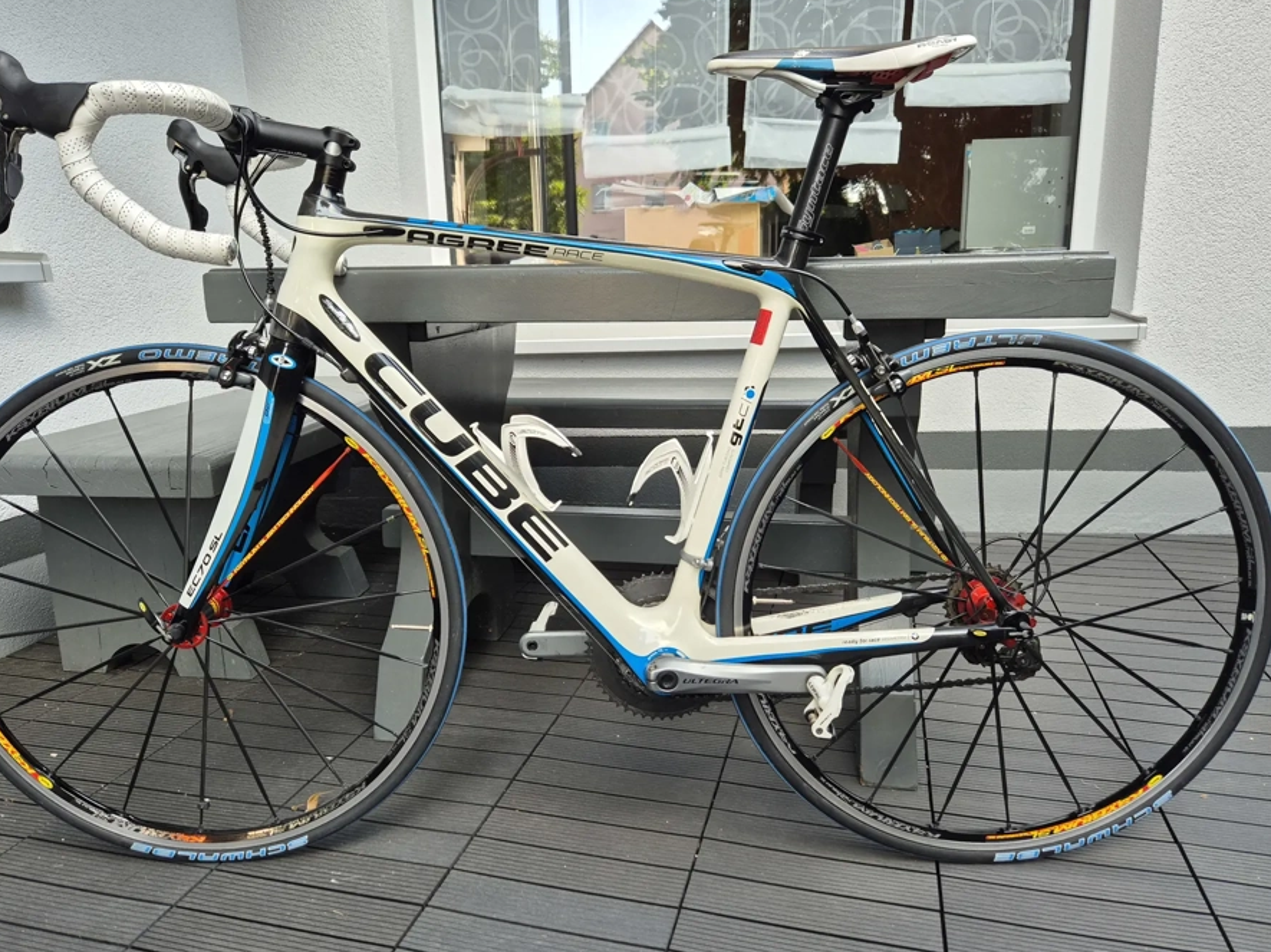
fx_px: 954
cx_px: 585
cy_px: 494
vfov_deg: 53.0
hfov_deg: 67.2
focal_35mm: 26
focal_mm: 5.4
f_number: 1.8
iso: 64
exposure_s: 1/180
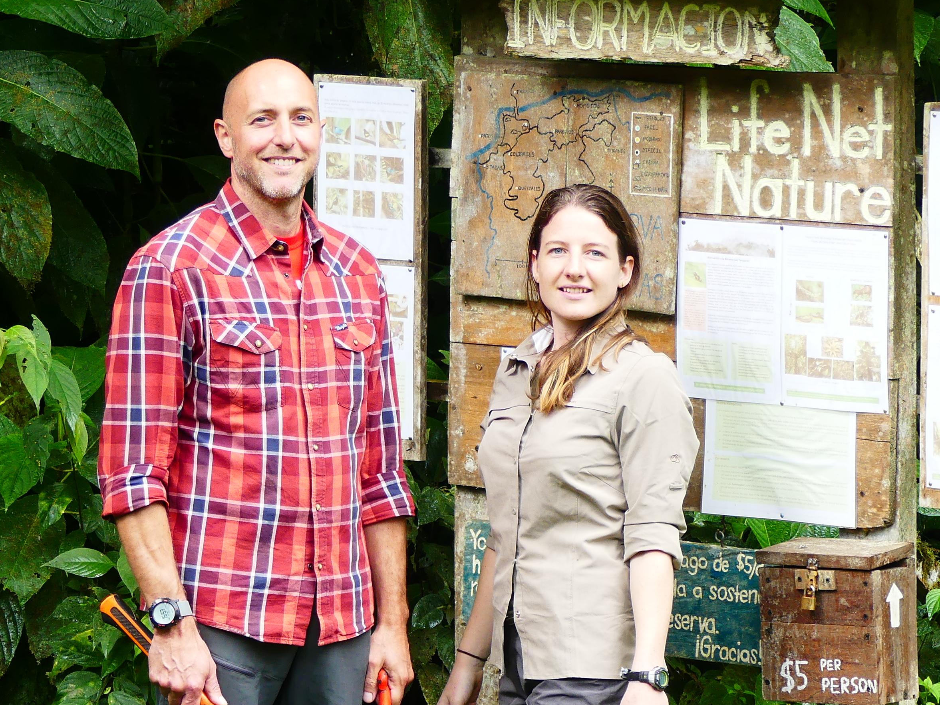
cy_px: 571
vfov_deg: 6.2
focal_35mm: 238
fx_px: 6463
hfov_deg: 8.3
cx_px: 450
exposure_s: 1/80
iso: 100
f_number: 2.8
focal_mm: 25.2
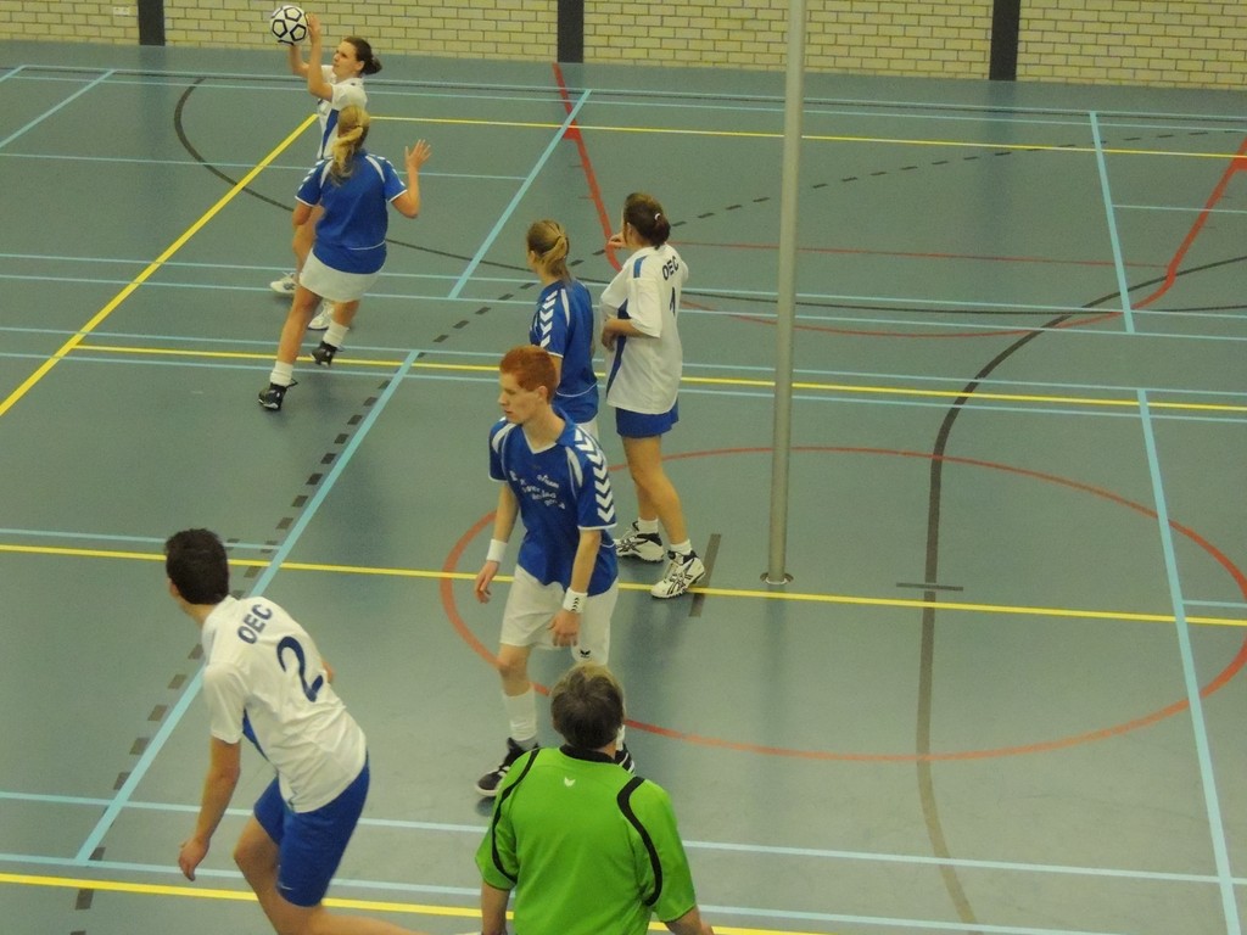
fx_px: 2702
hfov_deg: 26.0
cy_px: 468
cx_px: 624
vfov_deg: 19.6
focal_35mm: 75
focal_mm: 13.3
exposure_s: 1/320
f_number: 3.9
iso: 3200
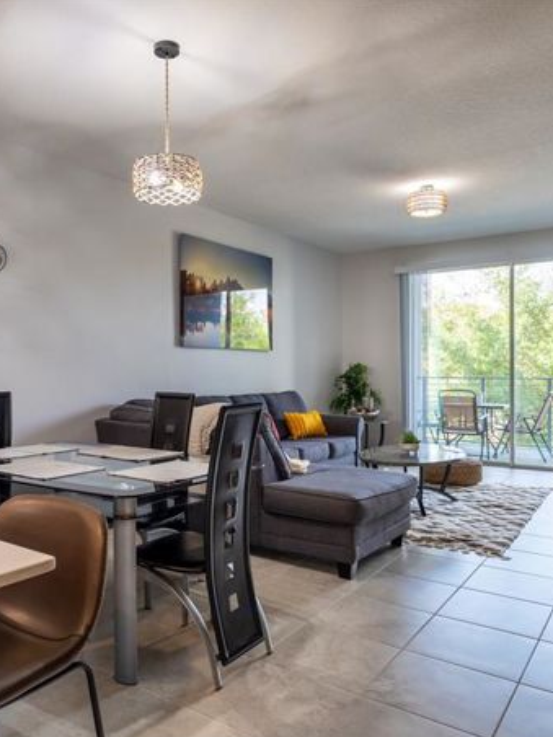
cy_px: 379
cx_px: 200
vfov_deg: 65.3
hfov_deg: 50.7
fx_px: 575
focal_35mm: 27
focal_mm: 18
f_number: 8
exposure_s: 1/40
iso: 500
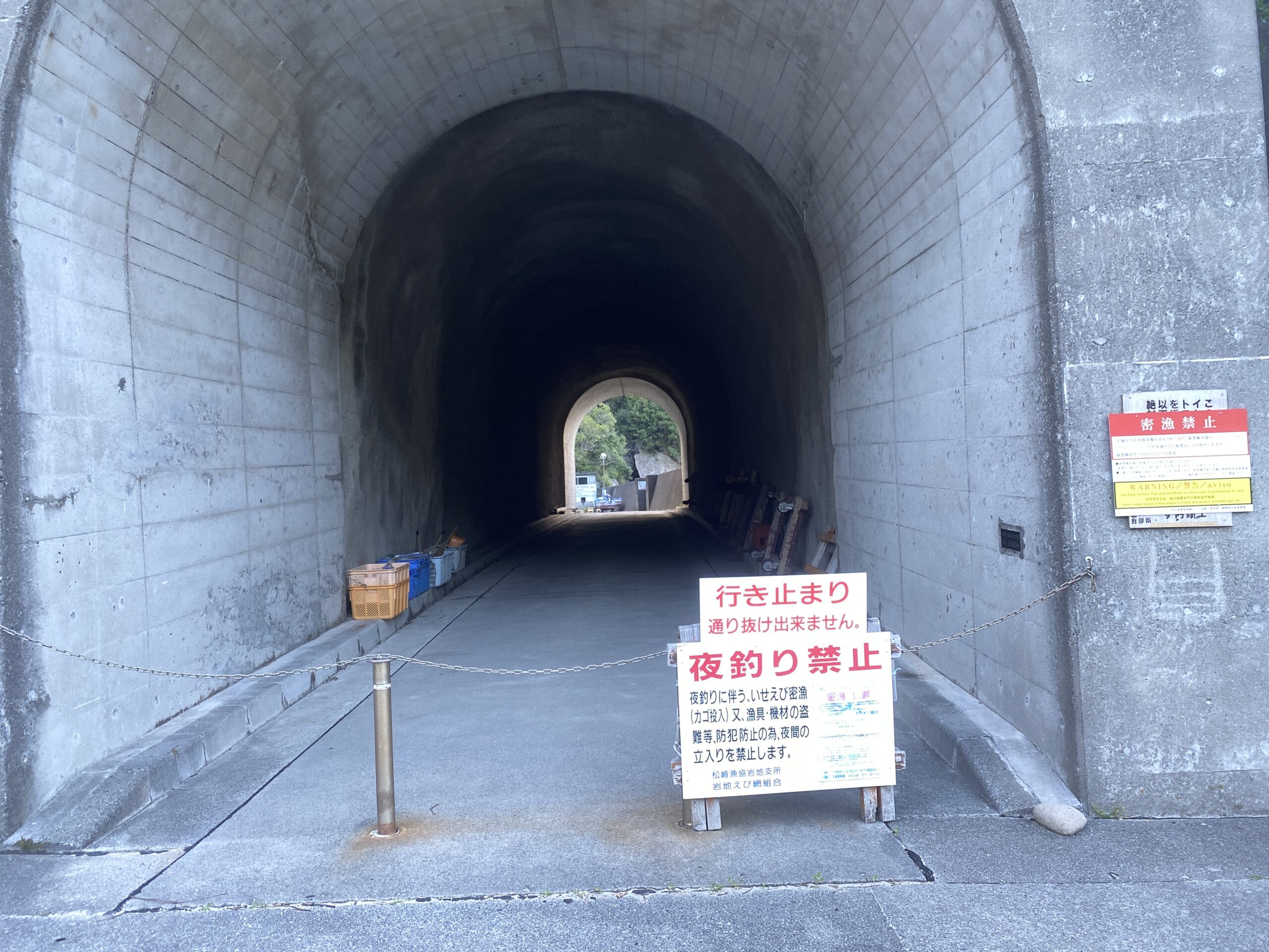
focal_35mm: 26
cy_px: 476
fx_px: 953
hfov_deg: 67.3
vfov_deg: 53.1
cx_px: 634
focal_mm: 4.25
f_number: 1.8
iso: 125
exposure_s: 1/121
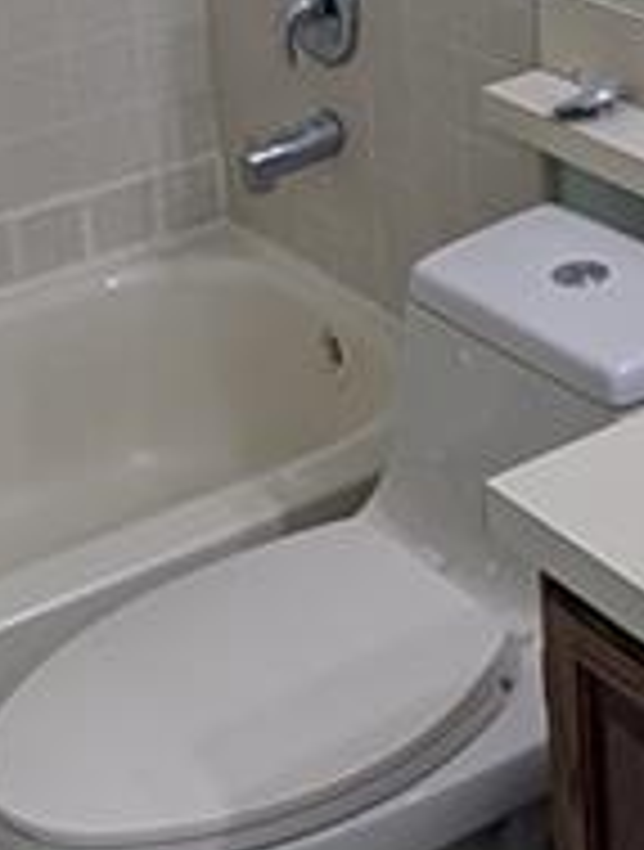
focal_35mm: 76
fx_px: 1875
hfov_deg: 19.3
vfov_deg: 24.1
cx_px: 534
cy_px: -58
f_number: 1.7
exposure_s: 1/87.3
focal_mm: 2.02
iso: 50
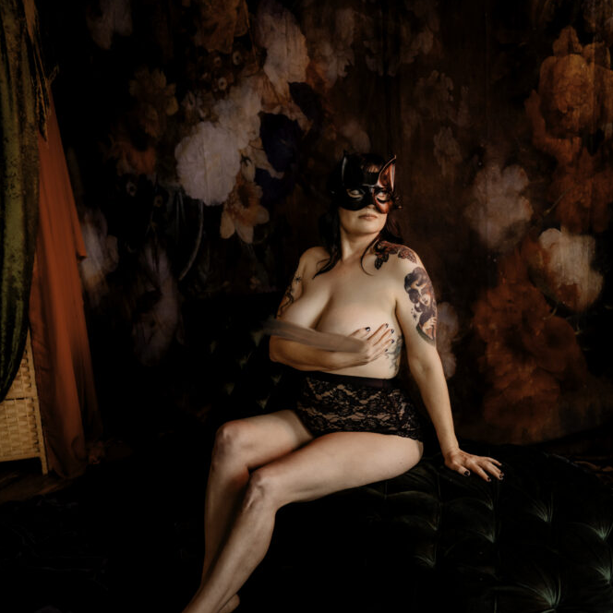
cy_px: 359
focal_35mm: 39
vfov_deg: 43.0
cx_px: 312
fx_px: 774
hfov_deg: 43.2
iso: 1600
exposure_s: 1/400
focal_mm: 29.5
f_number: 2.8
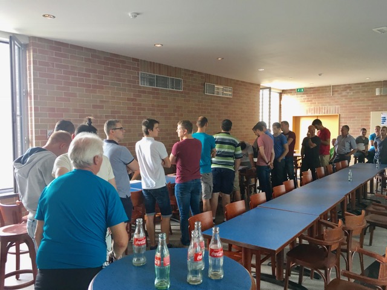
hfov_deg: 61.7
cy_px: 145
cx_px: 194
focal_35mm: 29
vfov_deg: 48.2
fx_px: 324
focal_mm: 4.15
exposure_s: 1/33
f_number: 2.2
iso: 50
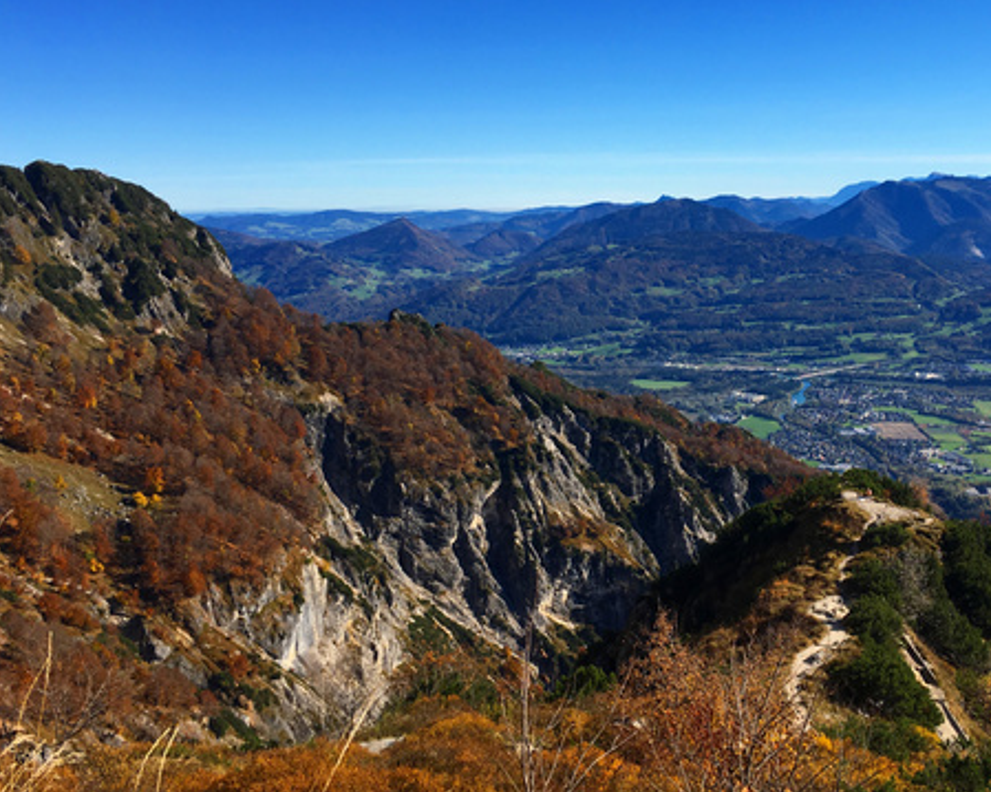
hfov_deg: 48.6
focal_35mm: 37
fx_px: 1085
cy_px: 360
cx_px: 624
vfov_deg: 40.1
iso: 25
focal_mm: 4.15
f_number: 2.2
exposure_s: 1/1241
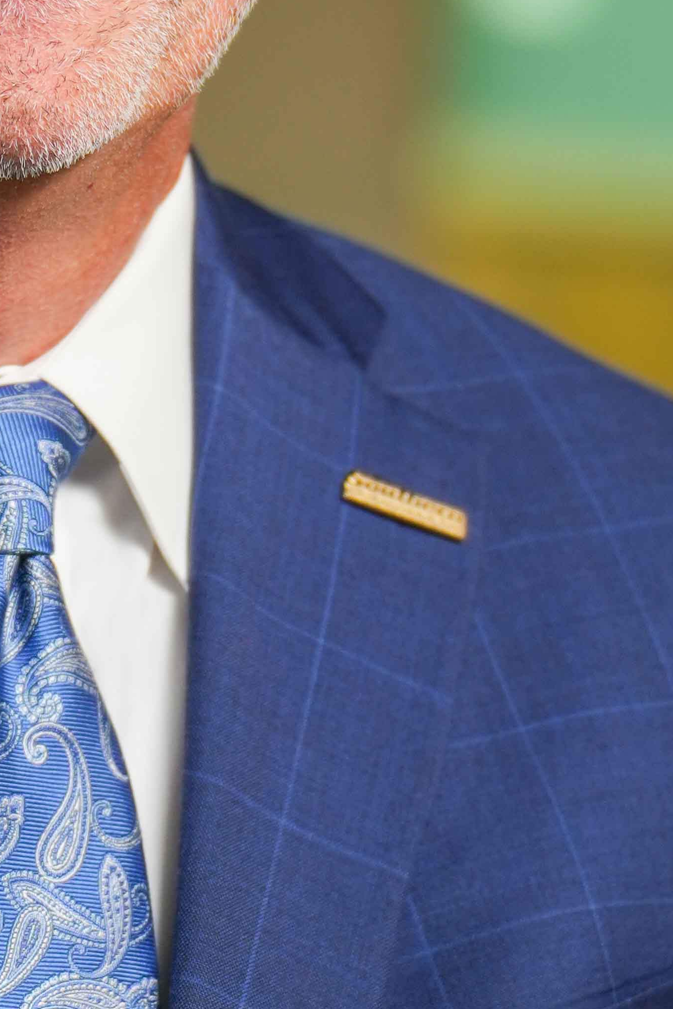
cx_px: -62
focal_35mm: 382
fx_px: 10707
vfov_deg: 5.4
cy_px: 510
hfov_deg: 3.6
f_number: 2.8
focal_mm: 111
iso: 400
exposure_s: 1/100
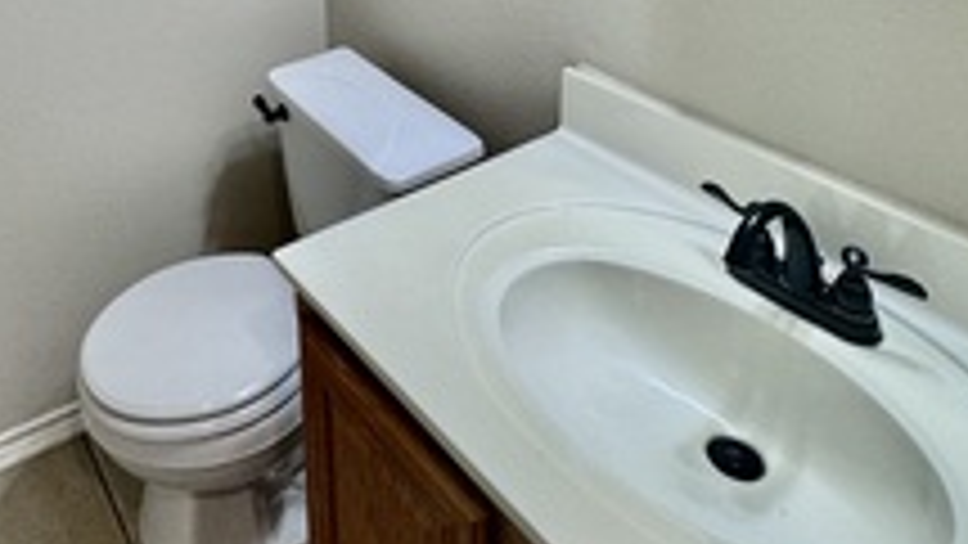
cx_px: 252
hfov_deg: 55.5
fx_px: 873
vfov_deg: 27.6
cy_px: -198
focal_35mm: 34
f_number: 2.2
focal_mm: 2.22
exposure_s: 1/120
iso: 125
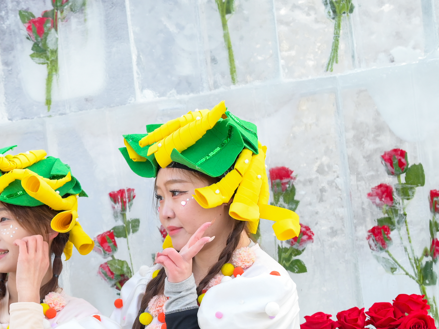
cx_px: 33
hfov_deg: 24.5
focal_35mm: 77
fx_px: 976
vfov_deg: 18.9
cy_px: 281
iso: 800
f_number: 4.5
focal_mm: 37
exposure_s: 1/640
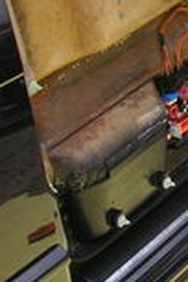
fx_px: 1292
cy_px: -6
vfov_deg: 12.3
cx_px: 391
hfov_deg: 7.9
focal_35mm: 165
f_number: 5.6
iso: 100
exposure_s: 1/180
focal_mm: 7.8
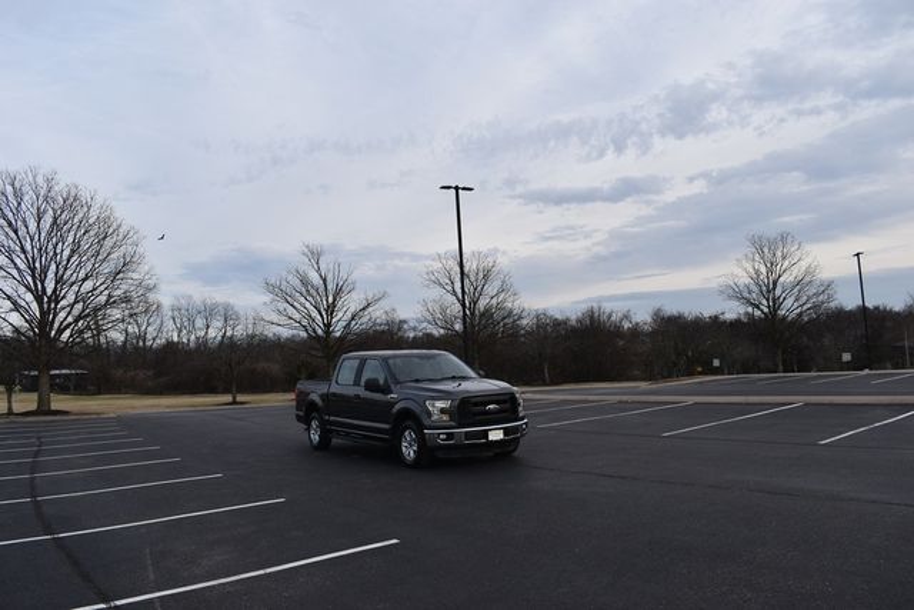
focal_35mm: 27
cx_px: 457
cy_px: 305
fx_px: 686
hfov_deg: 67.4
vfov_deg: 48.0
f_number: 8
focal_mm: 18
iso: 200
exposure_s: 1/250
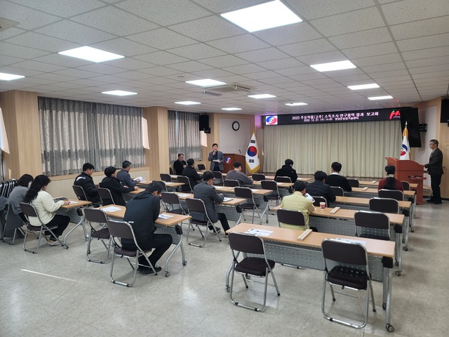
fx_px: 324
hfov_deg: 69.4
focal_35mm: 25
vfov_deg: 54.9
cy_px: 168
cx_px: 224
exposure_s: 1/120
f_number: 1.8
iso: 125
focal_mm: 7
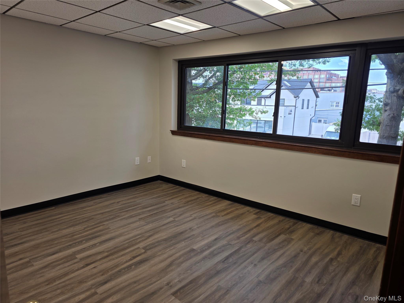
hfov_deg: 73.9
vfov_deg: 58.9
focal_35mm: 23
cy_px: 152
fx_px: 268
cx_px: 202
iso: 32
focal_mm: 6.3
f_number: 1.7
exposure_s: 1/120
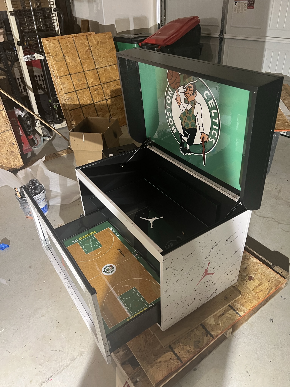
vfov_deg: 67.3
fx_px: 290
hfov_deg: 53.1
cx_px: 145
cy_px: 194
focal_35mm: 26
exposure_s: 1/60
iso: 250
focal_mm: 5.7
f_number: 1.5
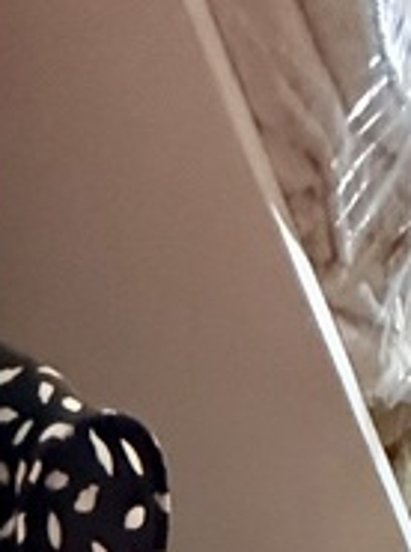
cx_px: 733
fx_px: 1446
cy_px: 1566
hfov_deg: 14.3
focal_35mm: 91
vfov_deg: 12.2
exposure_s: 1/40
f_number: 2.2
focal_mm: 2.22
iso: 1000
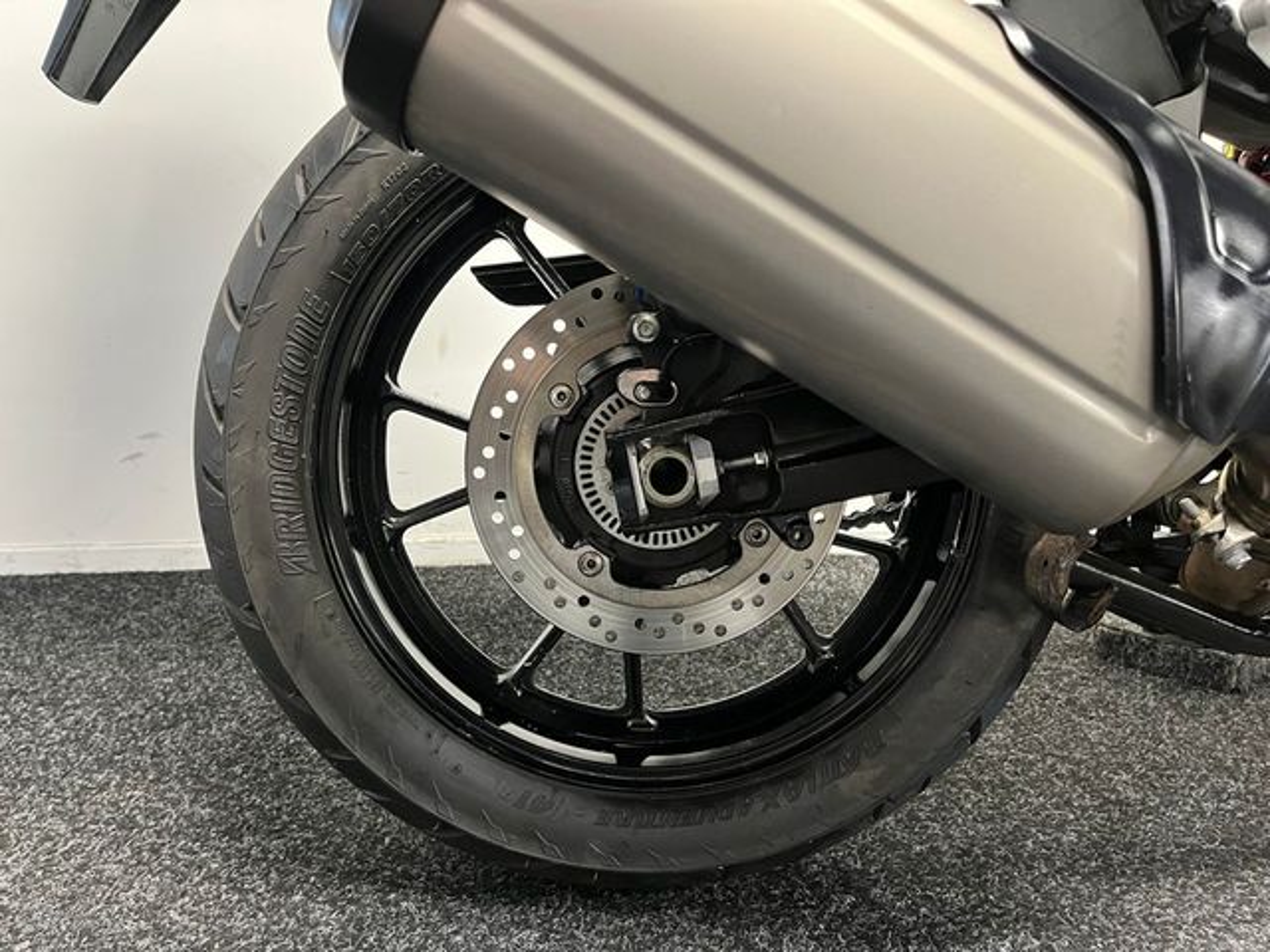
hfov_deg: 67.3
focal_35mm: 26
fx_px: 954
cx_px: 635
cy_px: 476
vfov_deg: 53.1
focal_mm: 5.1
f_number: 1.6
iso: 500
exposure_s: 1/33
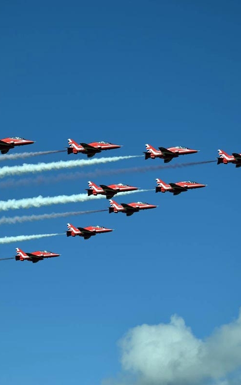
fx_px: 1598
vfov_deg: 13.8
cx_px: 90
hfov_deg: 8.6
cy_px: 192
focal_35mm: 152
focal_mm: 66
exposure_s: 1/800
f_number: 7.1
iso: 100
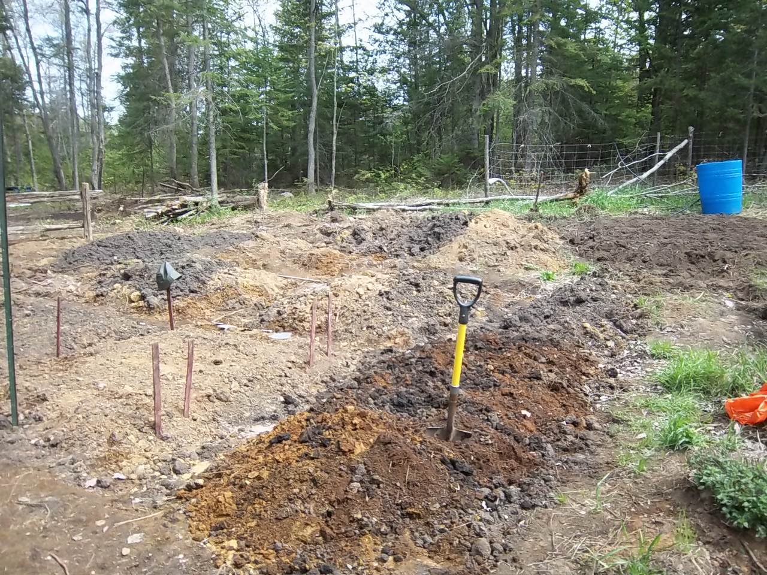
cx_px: 384
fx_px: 620
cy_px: 288
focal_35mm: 28
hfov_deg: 63.4
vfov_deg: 49.7
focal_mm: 5.1
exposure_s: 1/125
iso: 64
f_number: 3.5
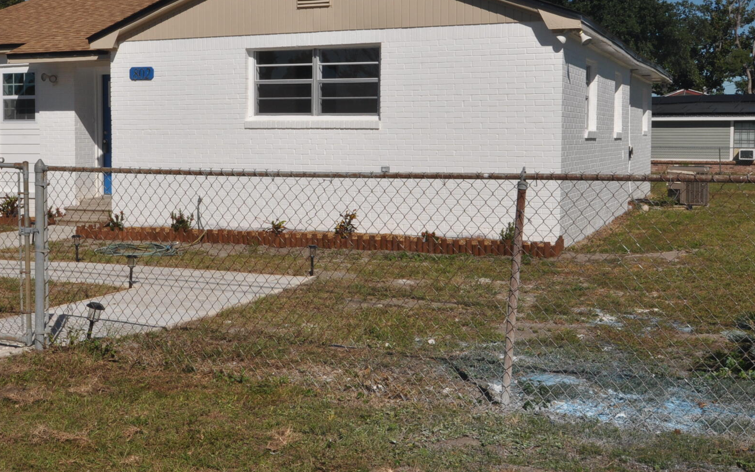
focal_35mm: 50
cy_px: 163
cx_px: 279
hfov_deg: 40.0
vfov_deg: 25.7
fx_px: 1029
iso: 250
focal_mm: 24
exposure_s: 1/200
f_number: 20
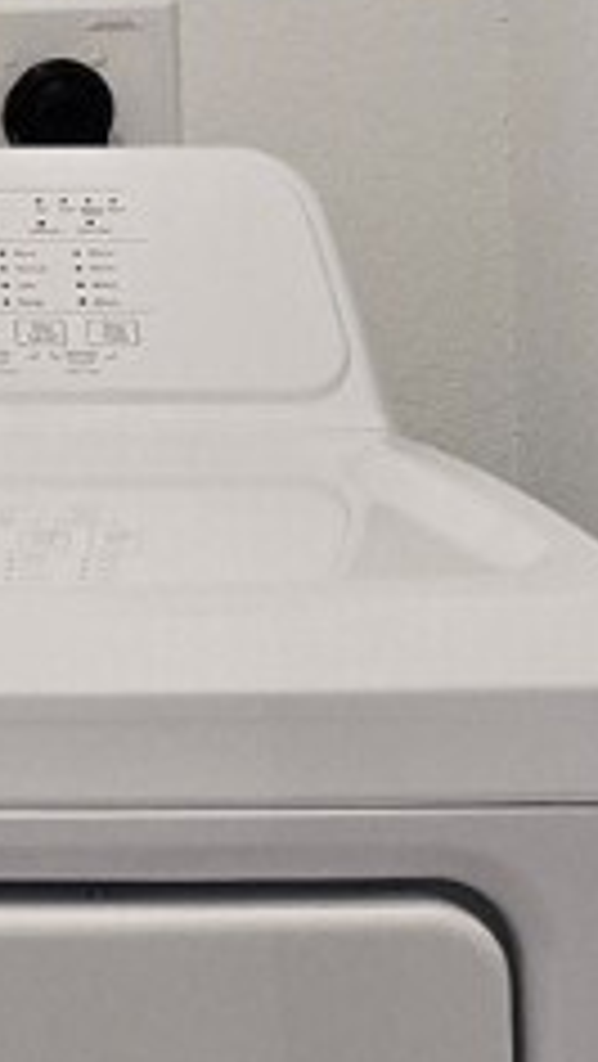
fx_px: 4588
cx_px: -1254
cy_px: 4
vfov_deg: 13.0
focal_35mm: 163
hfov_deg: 6.7
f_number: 1.7
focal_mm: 6.3
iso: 200
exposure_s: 1/120
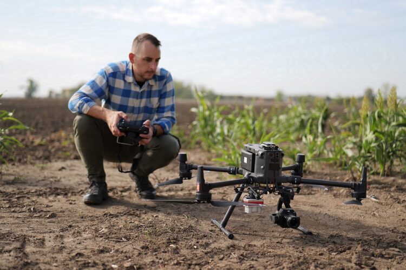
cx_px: 203
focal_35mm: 50
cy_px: 135
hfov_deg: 39.6
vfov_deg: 27.0
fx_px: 564
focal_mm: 50
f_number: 2
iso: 100
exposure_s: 1/1600
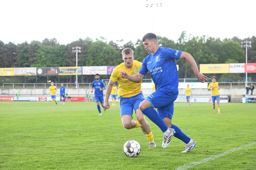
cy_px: 85
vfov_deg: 17.1
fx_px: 569
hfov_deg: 25.4
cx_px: 128
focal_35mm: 80
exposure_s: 1/1600
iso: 4500
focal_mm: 80
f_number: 4.5
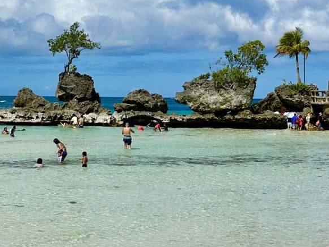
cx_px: 172
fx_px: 1293
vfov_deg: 10.9
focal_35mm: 136
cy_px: 103
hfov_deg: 14.5
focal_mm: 9
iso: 32
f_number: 2.8
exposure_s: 1/2179
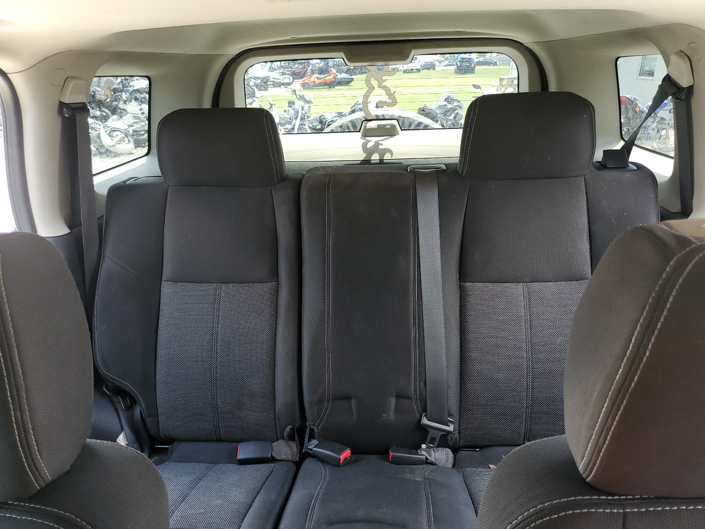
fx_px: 530
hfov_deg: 67.3
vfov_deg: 53.1
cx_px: 352
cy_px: 264
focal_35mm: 26
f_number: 1.5
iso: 77
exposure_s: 1/120
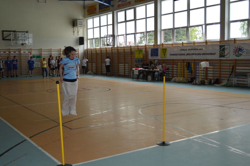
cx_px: 125
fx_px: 291
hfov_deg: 46.4
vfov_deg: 31.8
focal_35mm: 42
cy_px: 83
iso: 125
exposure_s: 1/125
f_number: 4.5
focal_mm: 28
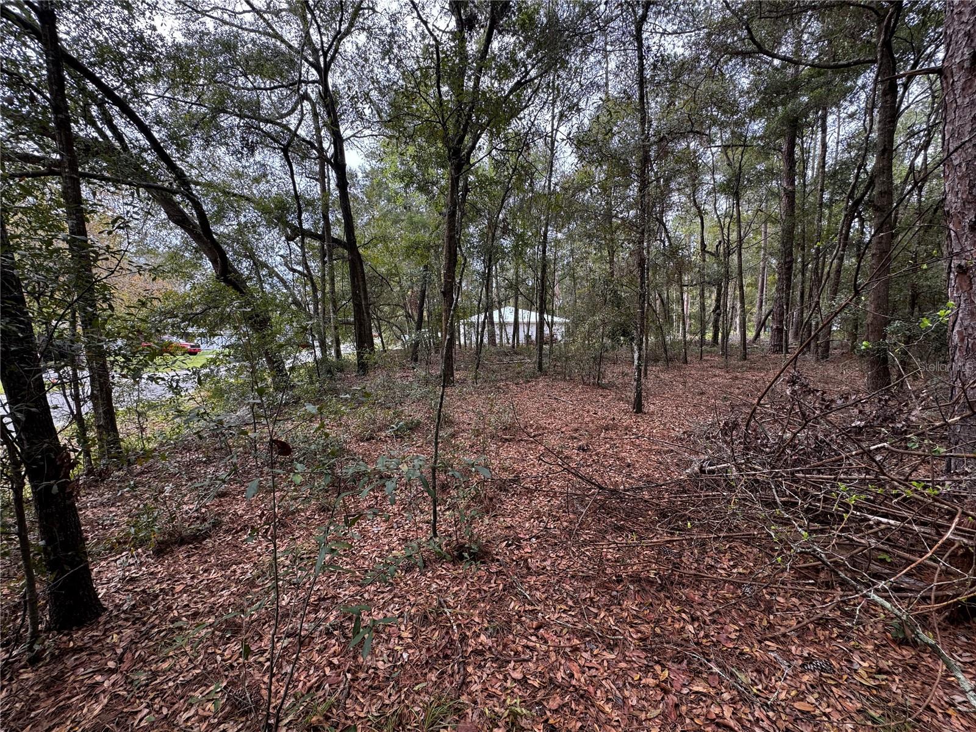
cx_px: 488
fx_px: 395
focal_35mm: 14
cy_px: 366
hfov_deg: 102.1
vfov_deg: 85.7
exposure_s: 1/99
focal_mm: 2.22
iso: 50
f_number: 2.2
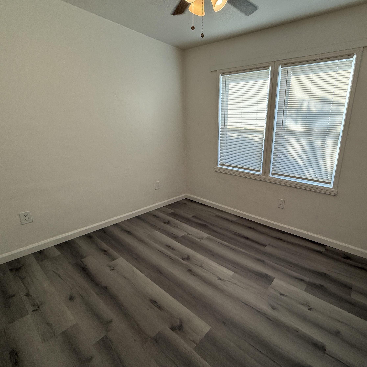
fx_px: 204
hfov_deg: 82.6
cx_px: 226
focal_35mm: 17
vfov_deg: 84.0
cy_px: 179
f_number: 2.2
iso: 50
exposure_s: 1/205
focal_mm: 2.22
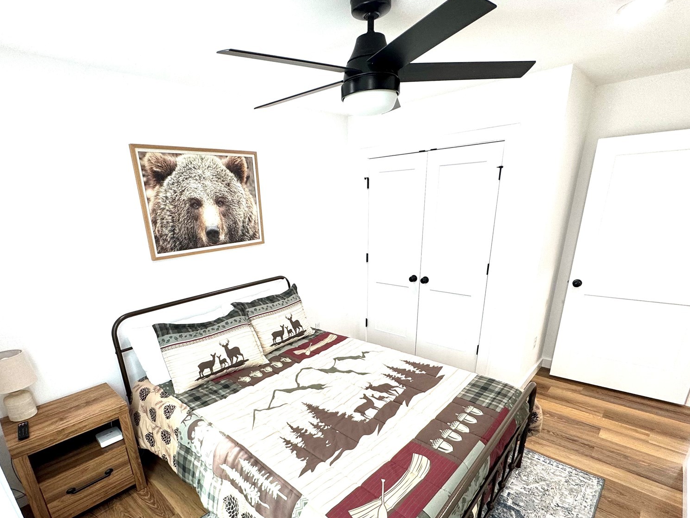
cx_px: 311
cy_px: 327
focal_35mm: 18
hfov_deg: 87.5
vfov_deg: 70.3
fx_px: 359
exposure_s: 1/120
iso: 100
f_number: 2.2
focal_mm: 2.22
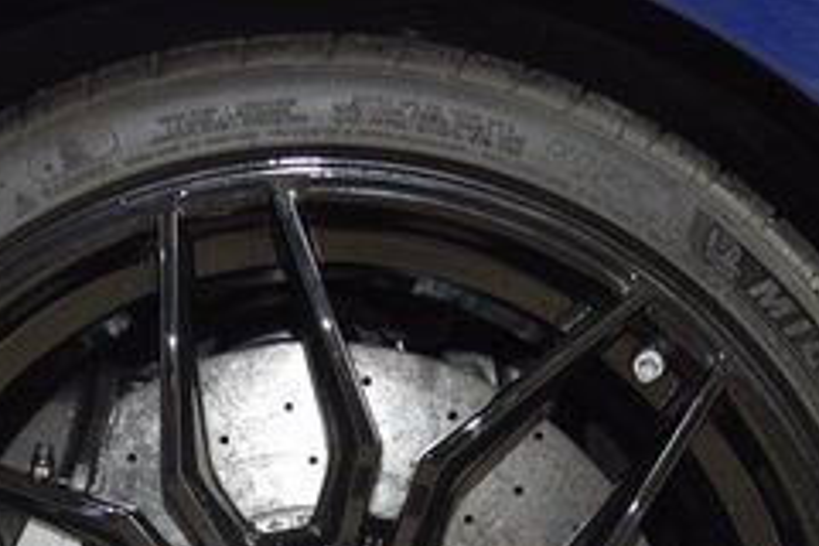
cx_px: 328
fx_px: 1820
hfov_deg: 25.3
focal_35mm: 80
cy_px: 725
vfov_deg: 16.1
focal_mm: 20
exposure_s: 1/30
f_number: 3.8
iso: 720
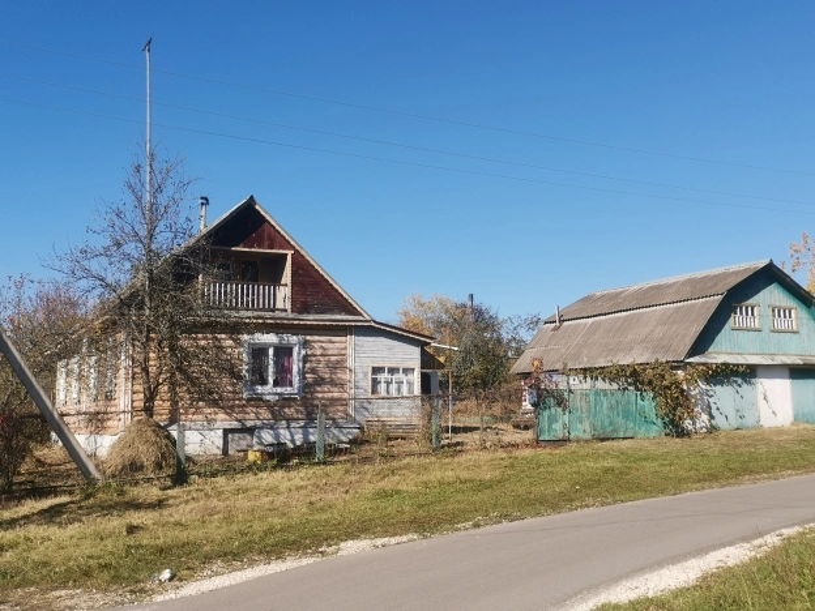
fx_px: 824
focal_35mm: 35
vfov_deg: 40.7
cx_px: 408
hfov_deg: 52.6
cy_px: 306
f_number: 1.8
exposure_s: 1/1953
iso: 50
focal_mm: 4.75
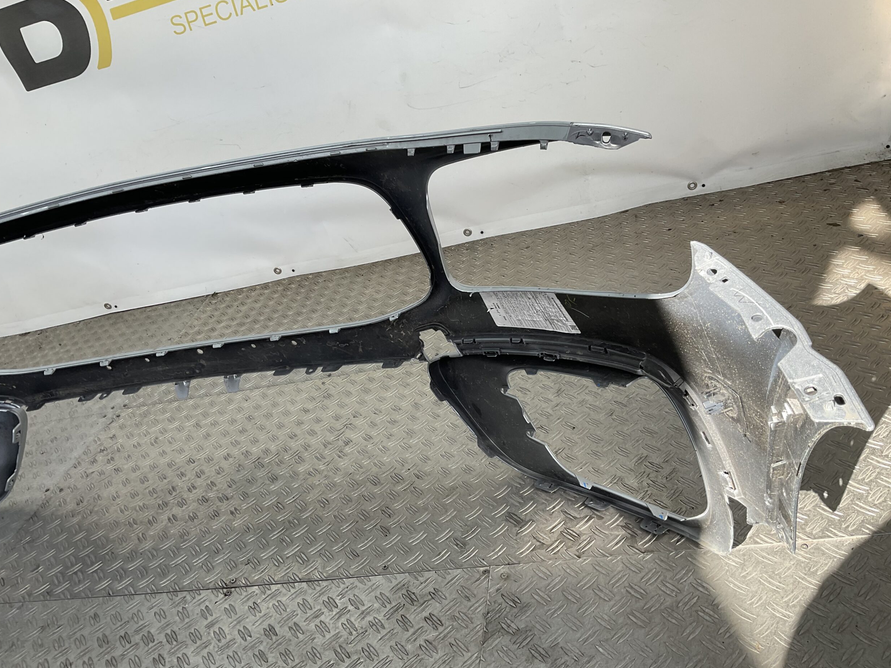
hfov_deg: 60.0
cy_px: 342
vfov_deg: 46.8
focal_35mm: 30
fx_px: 772
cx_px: 433
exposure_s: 1/173
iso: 16
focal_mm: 3
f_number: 1.8
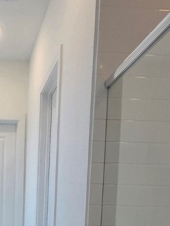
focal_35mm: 51
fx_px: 334
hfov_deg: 26.1
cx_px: -22
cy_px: 258
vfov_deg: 32.3
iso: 50
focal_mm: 2.2
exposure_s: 1/140
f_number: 2.2
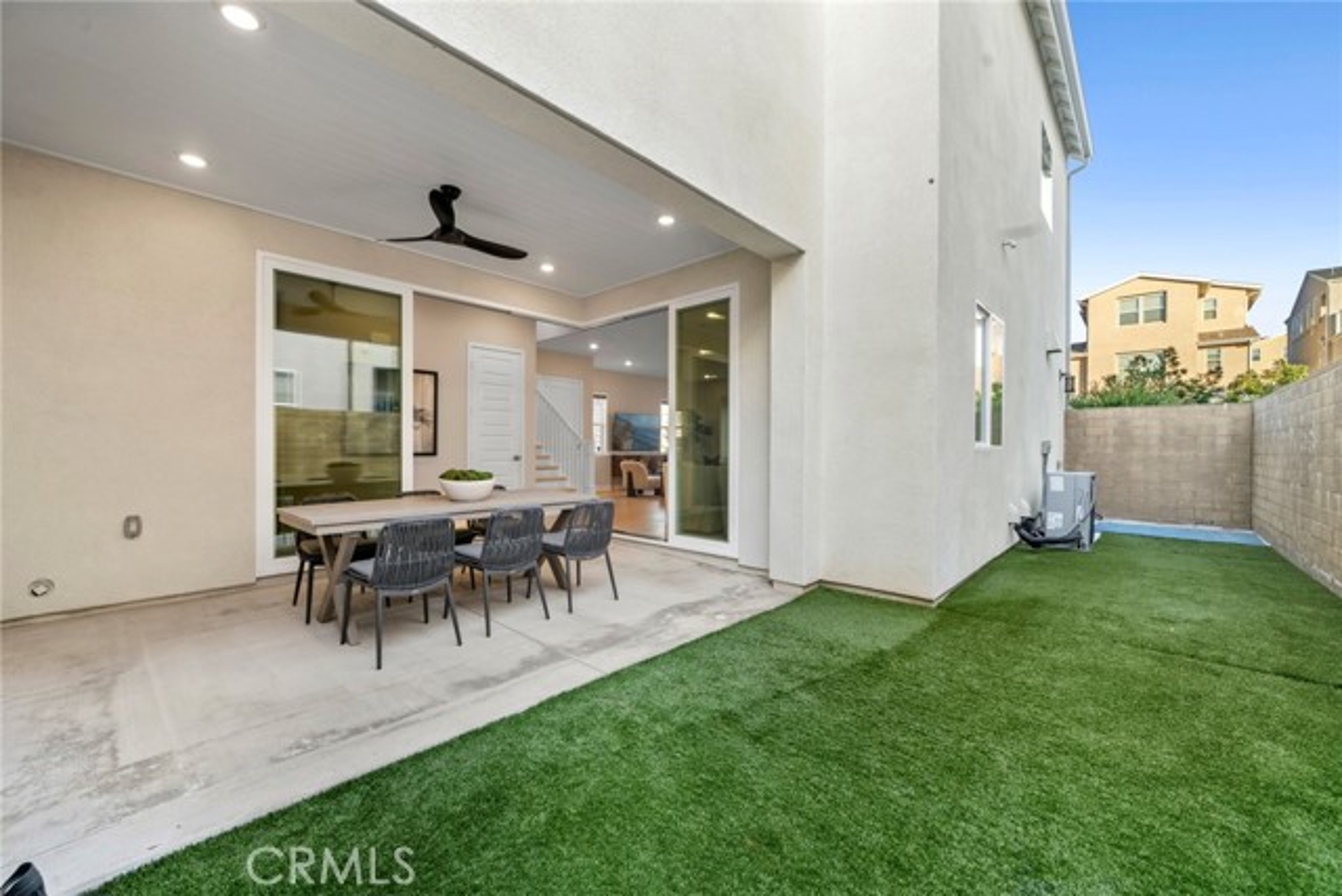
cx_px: 671
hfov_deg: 108.3
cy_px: 448
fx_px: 485
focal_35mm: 13
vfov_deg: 85.5
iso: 400
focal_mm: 13
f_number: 8
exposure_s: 1/50
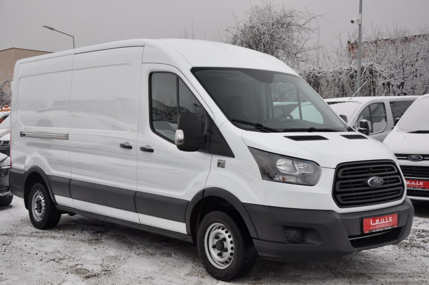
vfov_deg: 28.0
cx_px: 214
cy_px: 142
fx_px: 571
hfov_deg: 41.2
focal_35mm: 48
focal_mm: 32
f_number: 7.1
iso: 400
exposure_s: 1/200
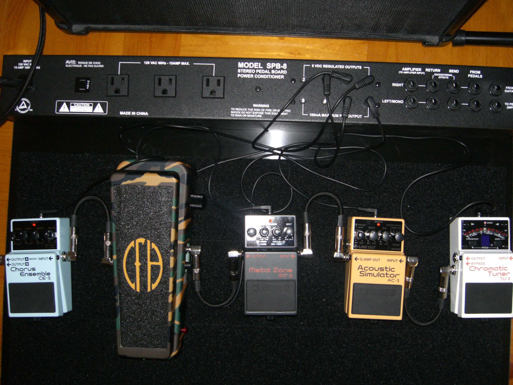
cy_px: 192
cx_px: 256
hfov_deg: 49.0
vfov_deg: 37.7
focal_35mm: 38
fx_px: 563
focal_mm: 7.9
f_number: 2.8
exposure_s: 1/60
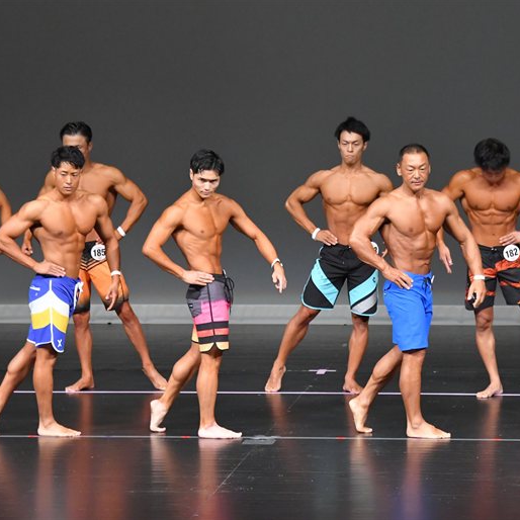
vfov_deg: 6.3
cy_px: 260
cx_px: 307
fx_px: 4725
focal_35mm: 278
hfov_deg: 6.3
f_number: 5.6
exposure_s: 1/400
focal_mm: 145
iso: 5000
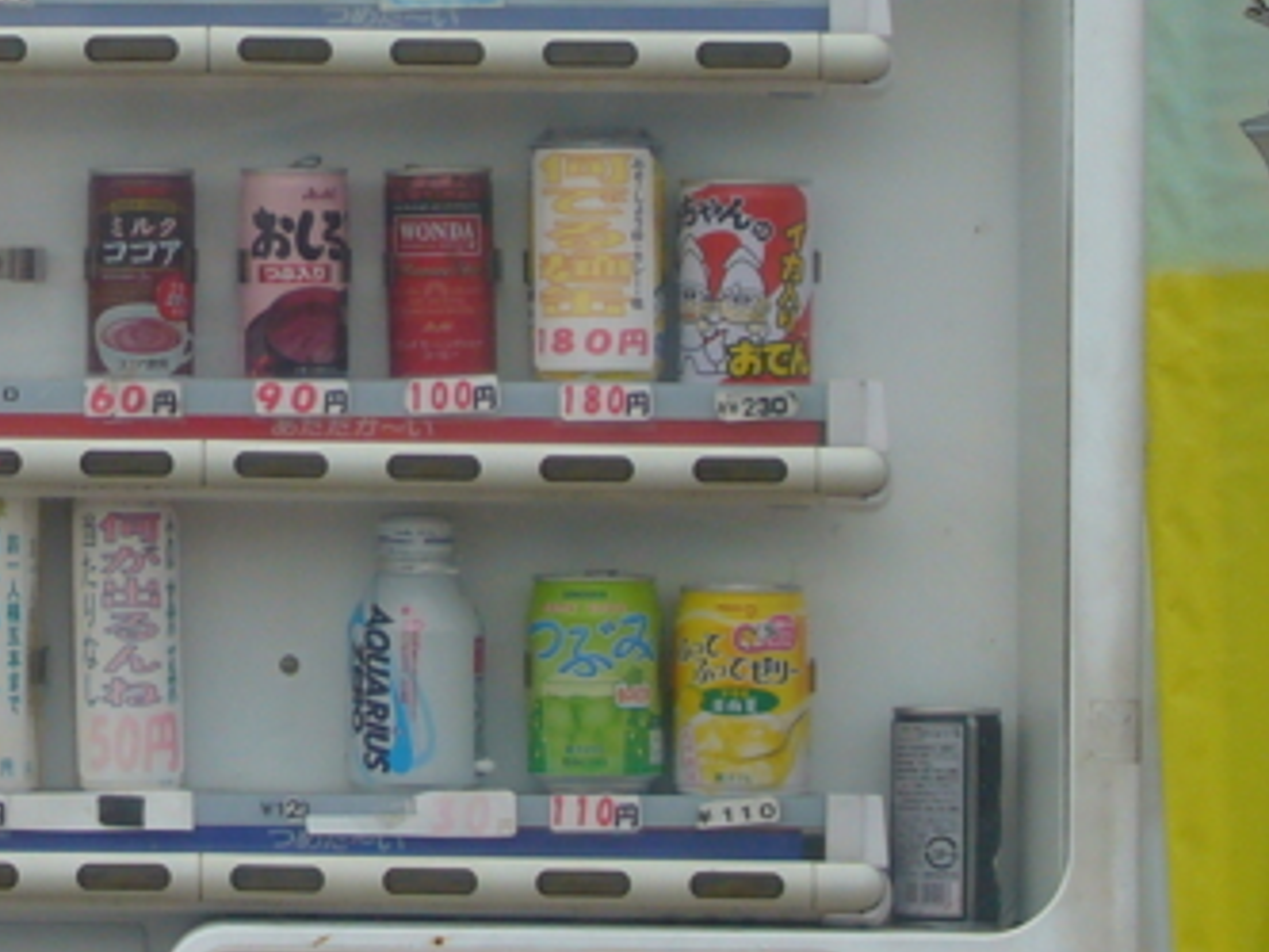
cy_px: 222
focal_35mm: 246
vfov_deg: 6.0
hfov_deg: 8.0
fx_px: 9018
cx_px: -31
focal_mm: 16.8
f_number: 5.6
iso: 80
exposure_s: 1/320
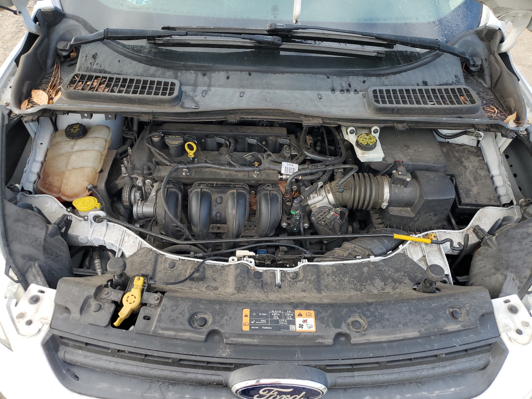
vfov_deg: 53.1
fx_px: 400
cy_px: 200
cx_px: 266
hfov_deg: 67.3
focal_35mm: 26
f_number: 1.5
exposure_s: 1/323
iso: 50
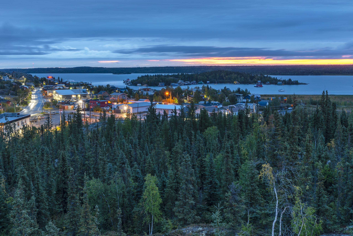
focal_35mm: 44
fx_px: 432
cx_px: 176
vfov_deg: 30.5
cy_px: 118
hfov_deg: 44.5
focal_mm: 44
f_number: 9
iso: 100
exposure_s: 20
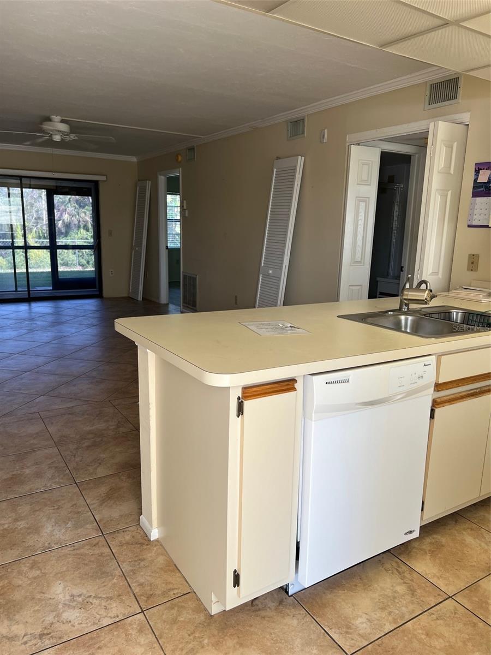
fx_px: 492
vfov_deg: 67.3
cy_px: 328
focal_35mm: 26
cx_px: 246
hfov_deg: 53.1
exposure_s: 1/121
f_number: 1.5
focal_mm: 5.7
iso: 40
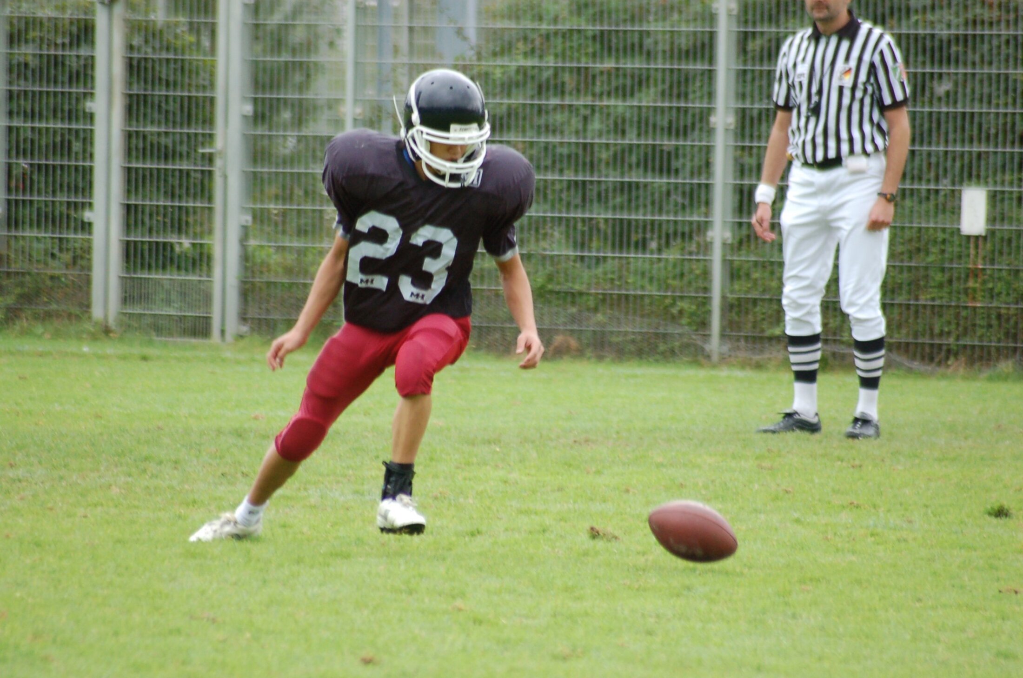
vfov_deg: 3.4
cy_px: 339
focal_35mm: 405
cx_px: 512
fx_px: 11487
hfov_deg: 5.1
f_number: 5.6
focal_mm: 270
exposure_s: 1/400
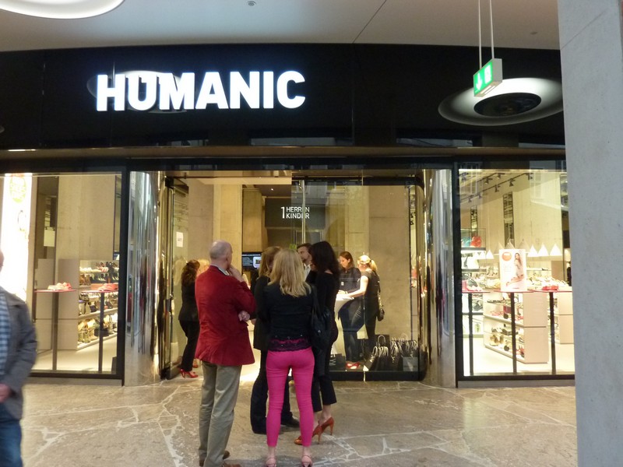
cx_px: 312
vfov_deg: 54.9
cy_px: 234
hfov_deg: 69.4
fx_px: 450
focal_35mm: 25
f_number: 3.3
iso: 400
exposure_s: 1/30
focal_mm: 4.1
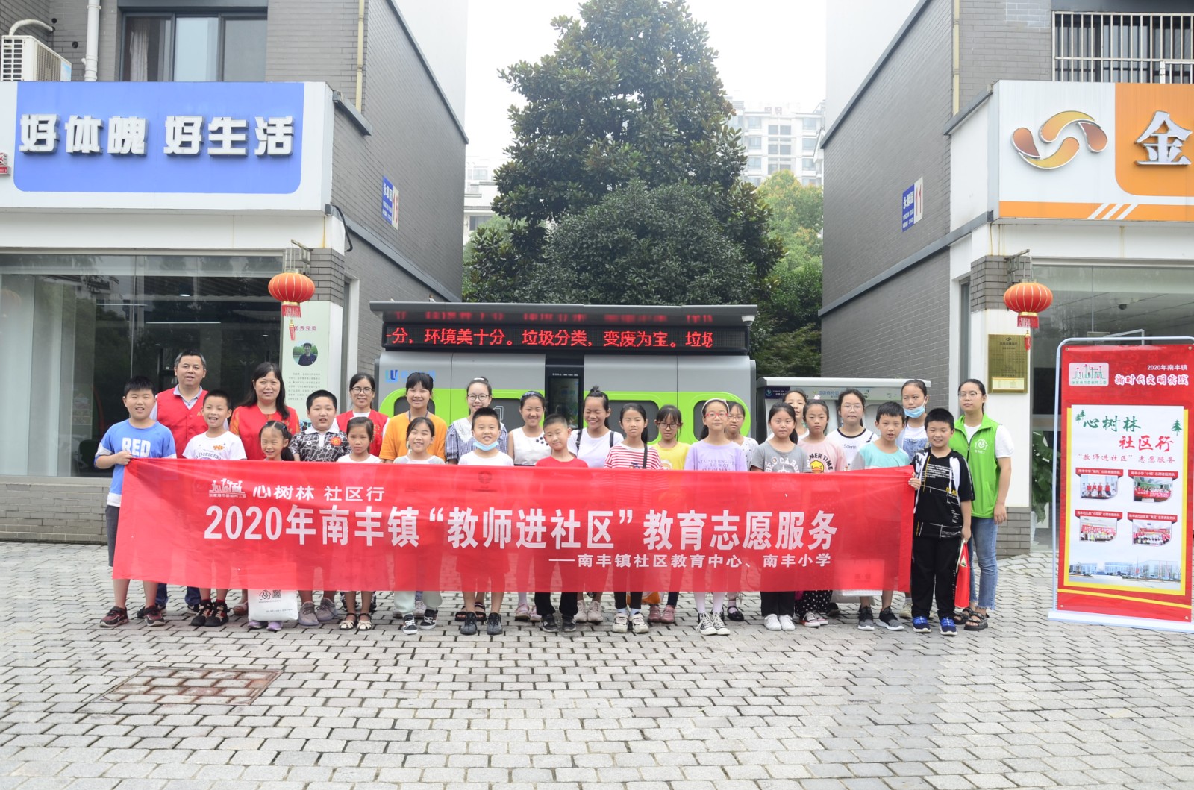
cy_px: 395
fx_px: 1042
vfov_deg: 41.5
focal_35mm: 32
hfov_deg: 59.6
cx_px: 597
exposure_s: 1/60
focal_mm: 21
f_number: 8
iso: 100
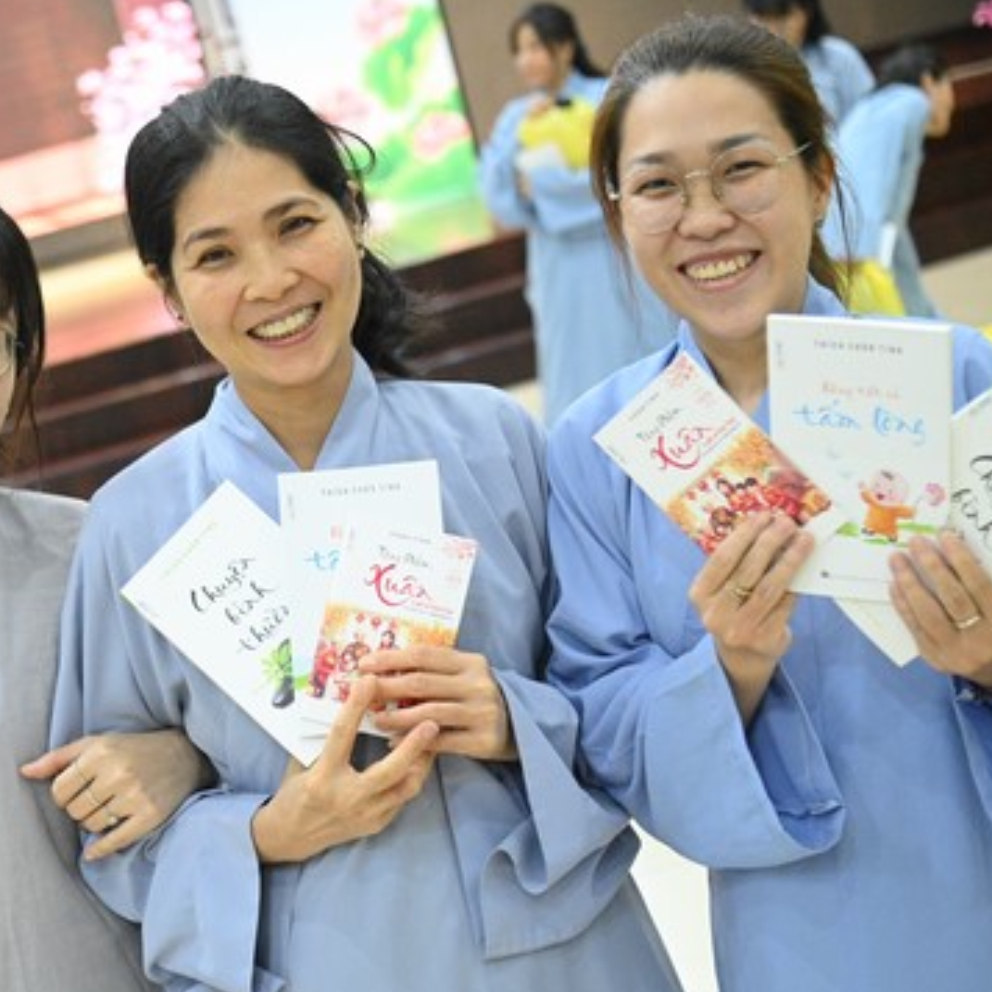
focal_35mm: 85
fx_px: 2756
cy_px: 500
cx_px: 161
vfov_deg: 20.4
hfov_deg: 20.1
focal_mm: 55
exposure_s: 1/200
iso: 10000
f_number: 4
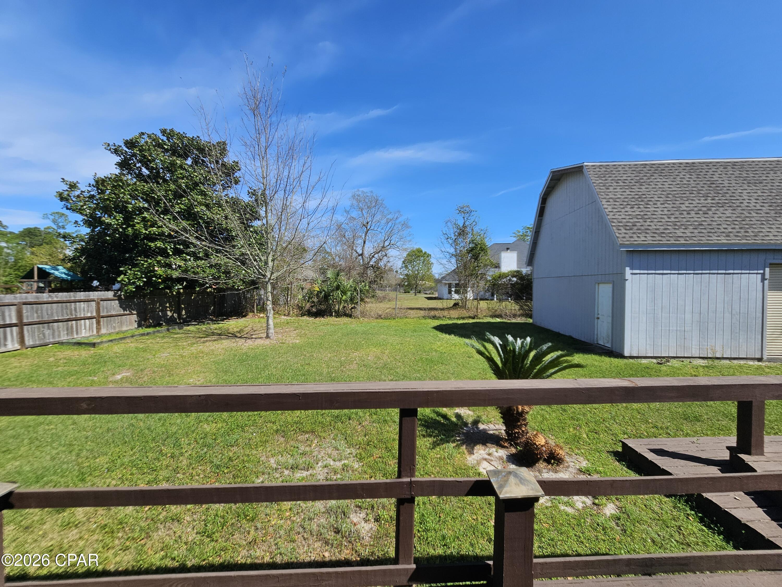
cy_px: 294
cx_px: 391
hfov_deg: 106.2
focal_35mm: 13
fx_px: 294
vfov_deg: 89.9
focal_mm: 2.2
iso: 50
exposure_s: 1/2643
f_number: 2.2
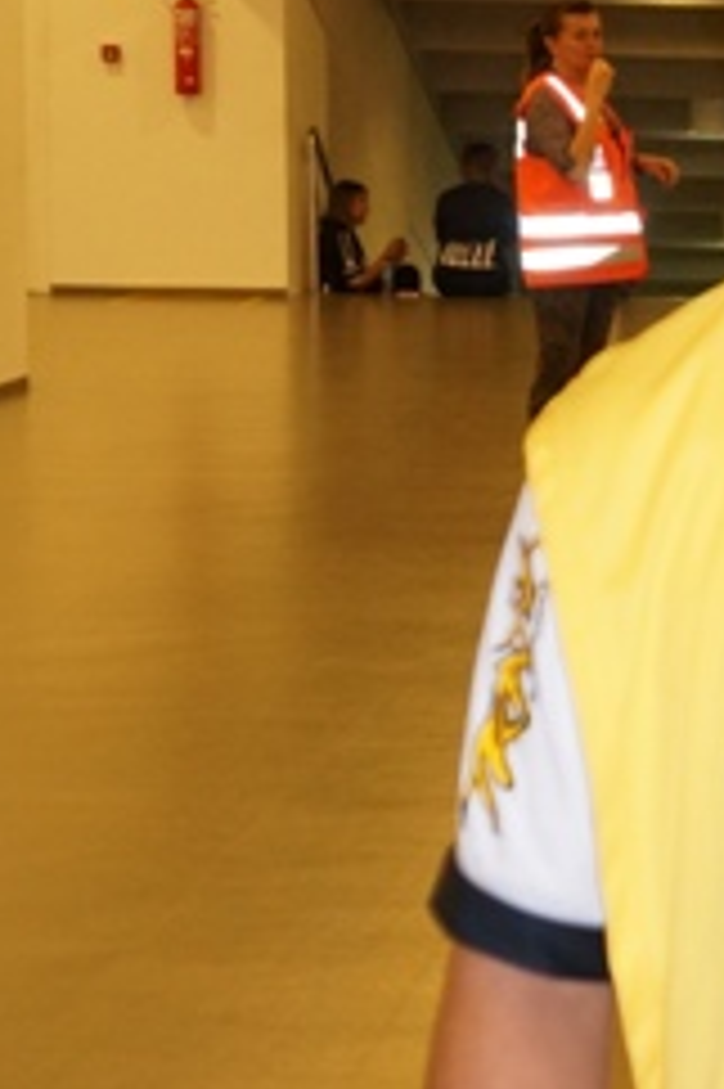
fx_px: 4803
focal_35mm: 159
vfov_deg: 12.9
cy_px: 558
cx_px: 1070
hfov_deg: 8.4
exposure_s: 1/60
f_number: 4
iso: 1000
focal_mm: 32
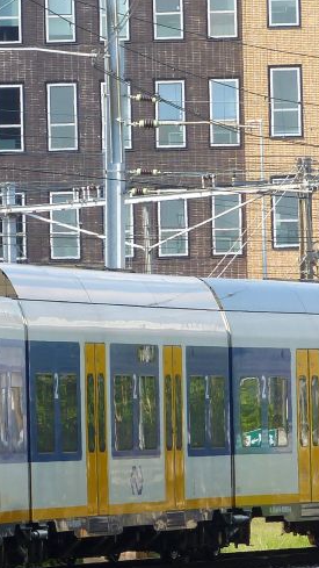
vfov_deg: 3.5
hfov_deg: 2.0
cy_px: 276
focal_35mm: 609
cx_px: -53
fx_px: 9159
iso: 100
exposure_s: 1/400
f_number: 4
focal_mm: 41.1
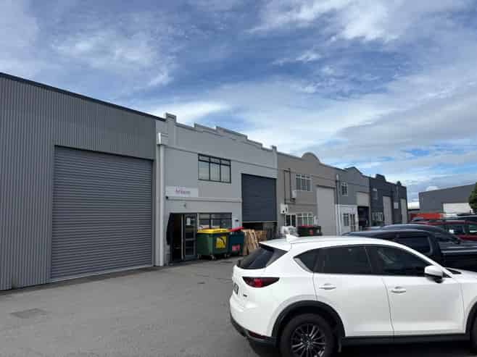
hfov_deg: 67.3
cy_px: 178
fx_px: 358
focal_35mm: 26
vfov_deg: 53.0
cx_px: 238
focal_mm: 5.96
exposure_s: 1/5348
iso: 50
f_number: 1.6
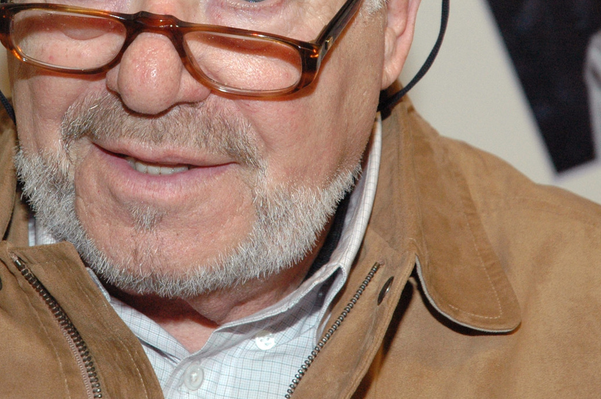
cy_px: 16
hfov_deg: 9.9
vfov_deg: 6.6
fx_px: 3451
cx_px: 214
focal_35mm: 207
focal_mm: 70
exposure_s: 1/60
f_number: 5.6
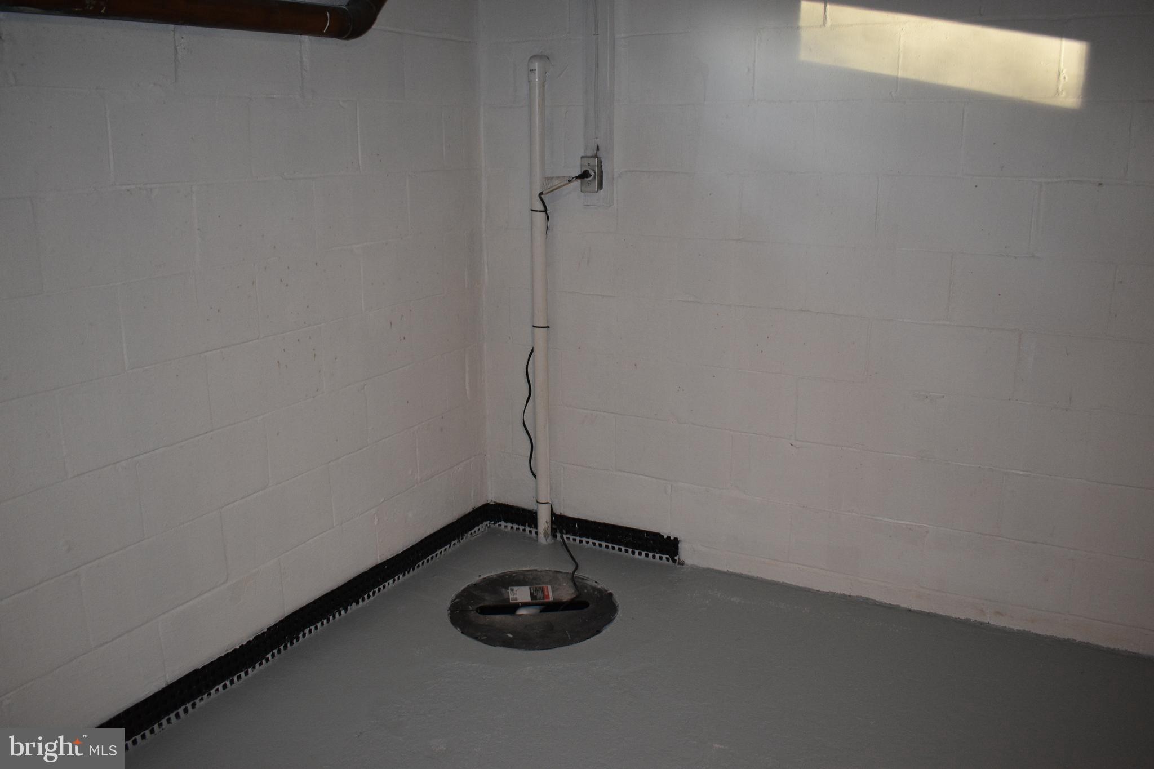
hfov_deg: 61.9
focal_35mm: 30
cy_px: 384
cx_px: 577
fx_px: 962
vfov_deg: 43.6
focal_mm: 20
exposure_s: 1/60
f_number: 4
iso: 800
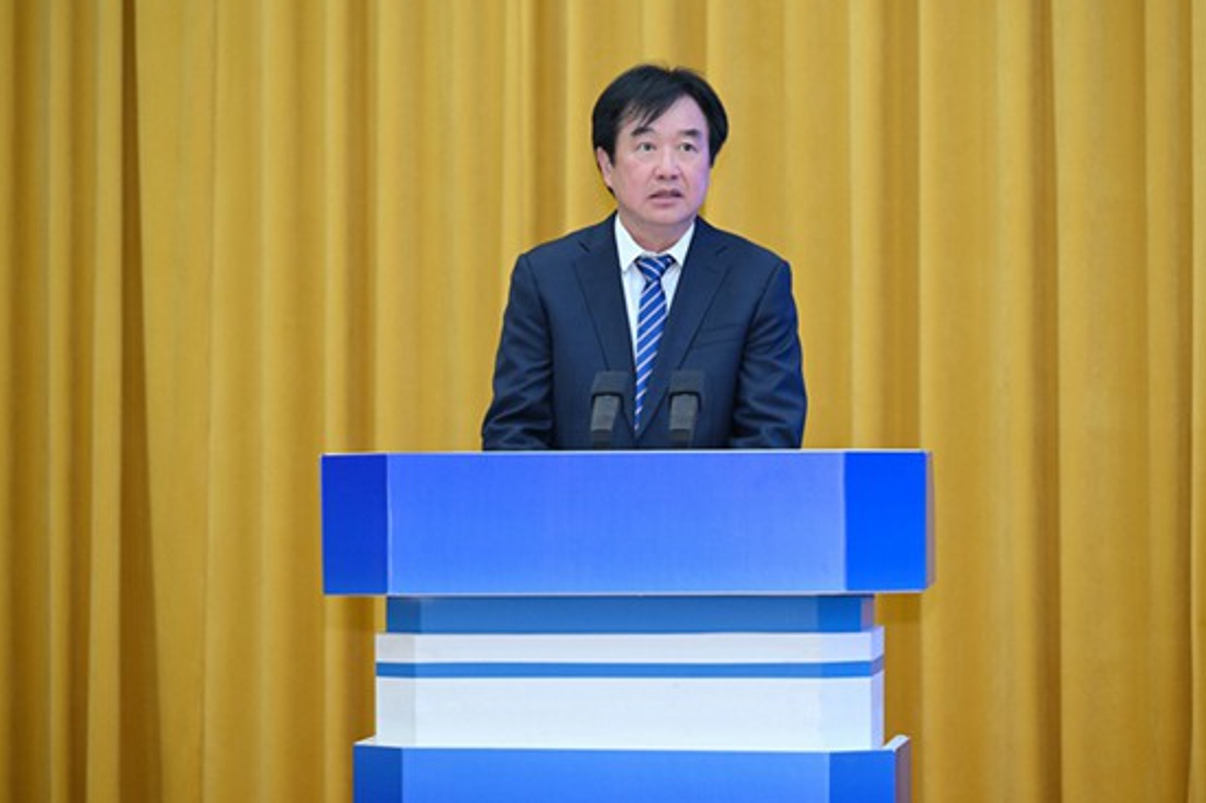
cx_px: 654
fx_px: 5291
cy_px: 379
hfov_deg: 13.0
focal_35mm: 158
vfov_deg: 8.7
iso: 1000
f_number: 3.2
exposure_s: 1/250
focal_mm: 145
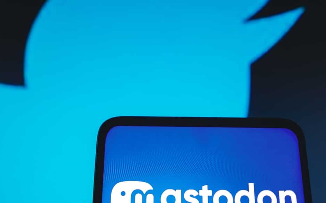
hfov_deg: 50.3
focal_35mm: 39
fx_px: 346
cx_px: 150
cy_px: 118
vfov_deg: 32.7
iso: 160
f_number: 2.2
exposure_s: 1/60
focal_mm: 16
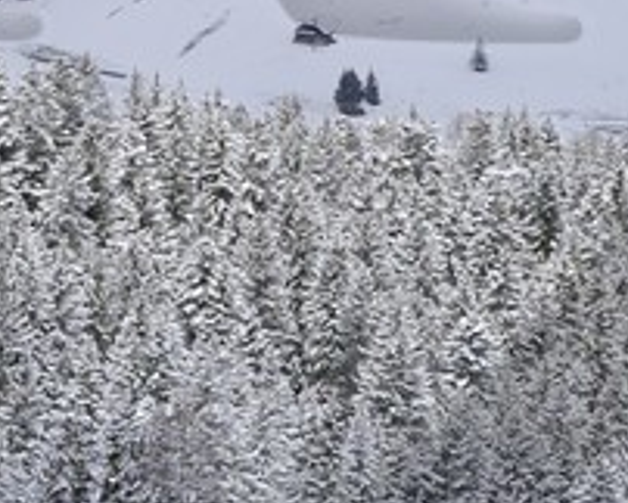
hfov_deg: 6.4
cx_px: -317
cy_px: -463
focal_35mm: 297
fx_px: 5525
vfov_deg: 5.1
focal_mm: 40
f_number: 14
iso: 200
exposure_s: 1/320
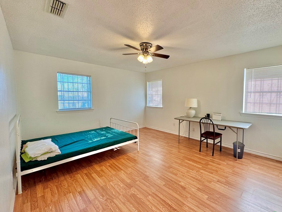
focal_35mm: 16
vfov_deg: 78.1
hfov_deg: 94.1
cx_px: 156
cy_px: 106
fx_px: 130
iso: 200
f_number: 2.2
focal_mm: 2.22
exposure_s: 1/120
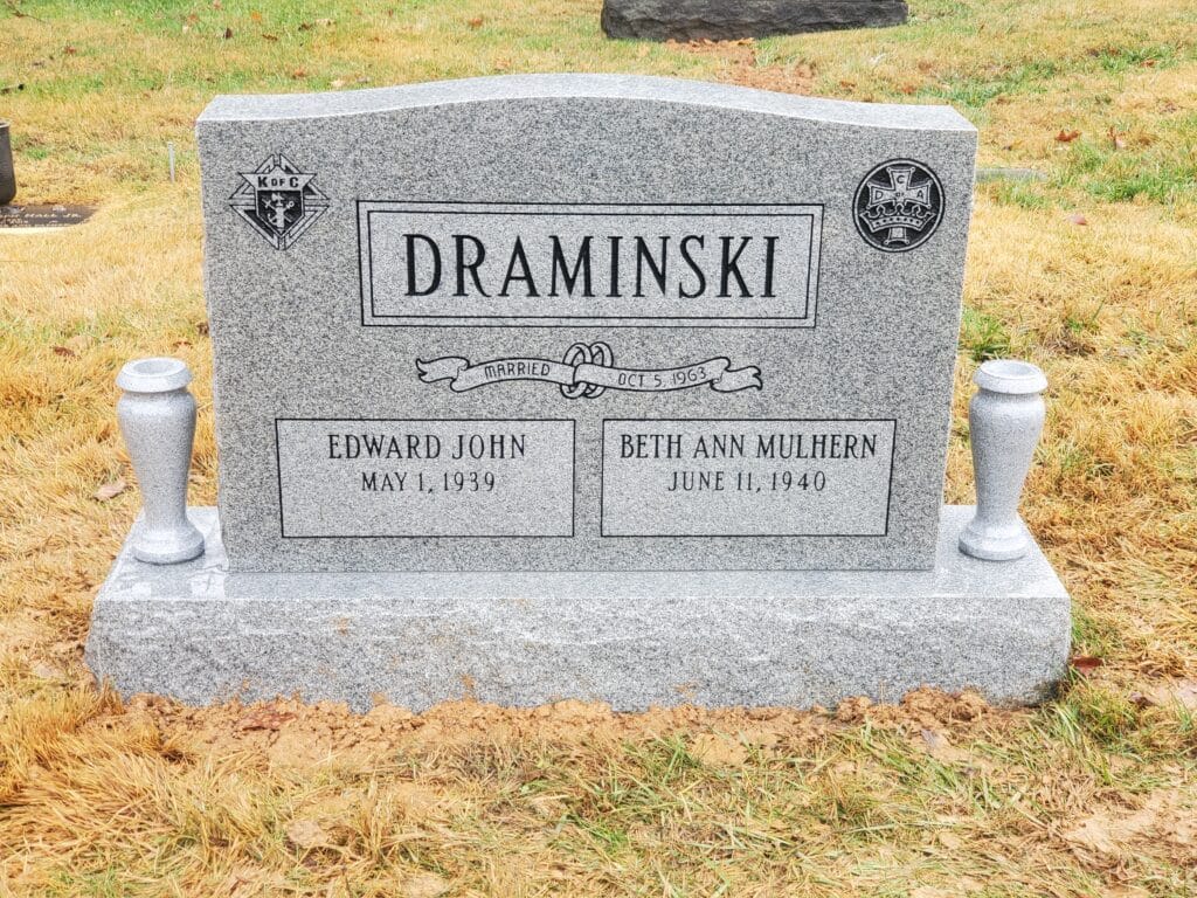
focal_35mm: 52
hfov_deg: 36.8
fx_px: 1798
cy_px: 449
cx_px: 598
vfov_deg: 28.0
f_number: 2.4
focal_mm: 6
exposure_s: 1/40
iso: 50
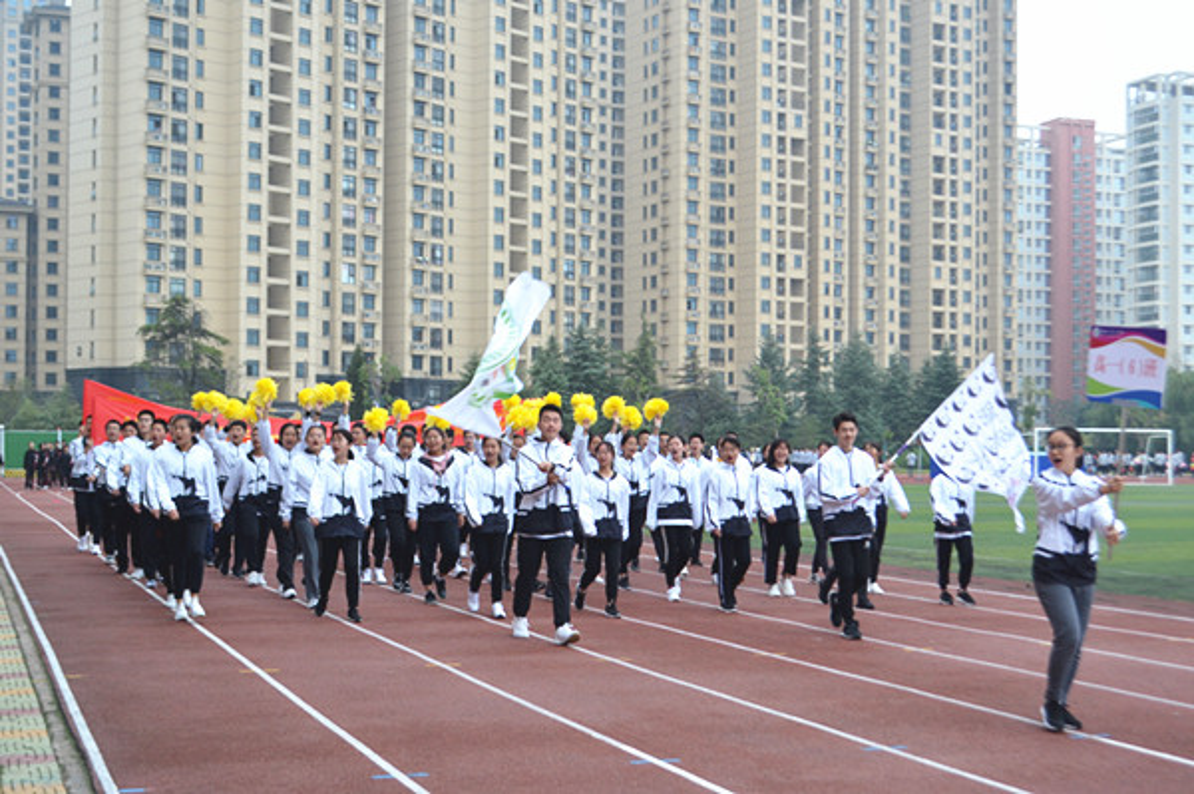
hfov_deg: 41.1
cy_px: 397
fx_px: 1591
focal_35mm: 48
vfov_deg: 28.0
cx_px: 597
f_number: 5.6
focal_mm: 32
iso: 320
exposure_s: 1/125
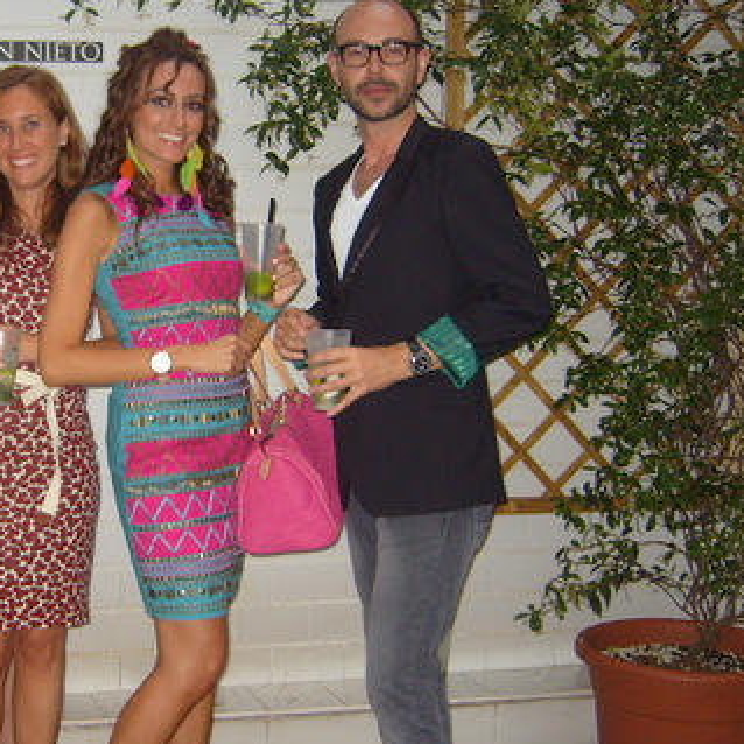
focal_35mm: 62
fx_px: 1508
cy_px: 424
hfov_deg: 26.3
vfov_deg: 27.7
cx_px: 9
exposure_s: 1/30
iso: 211
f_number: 2.8
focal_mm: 7.4
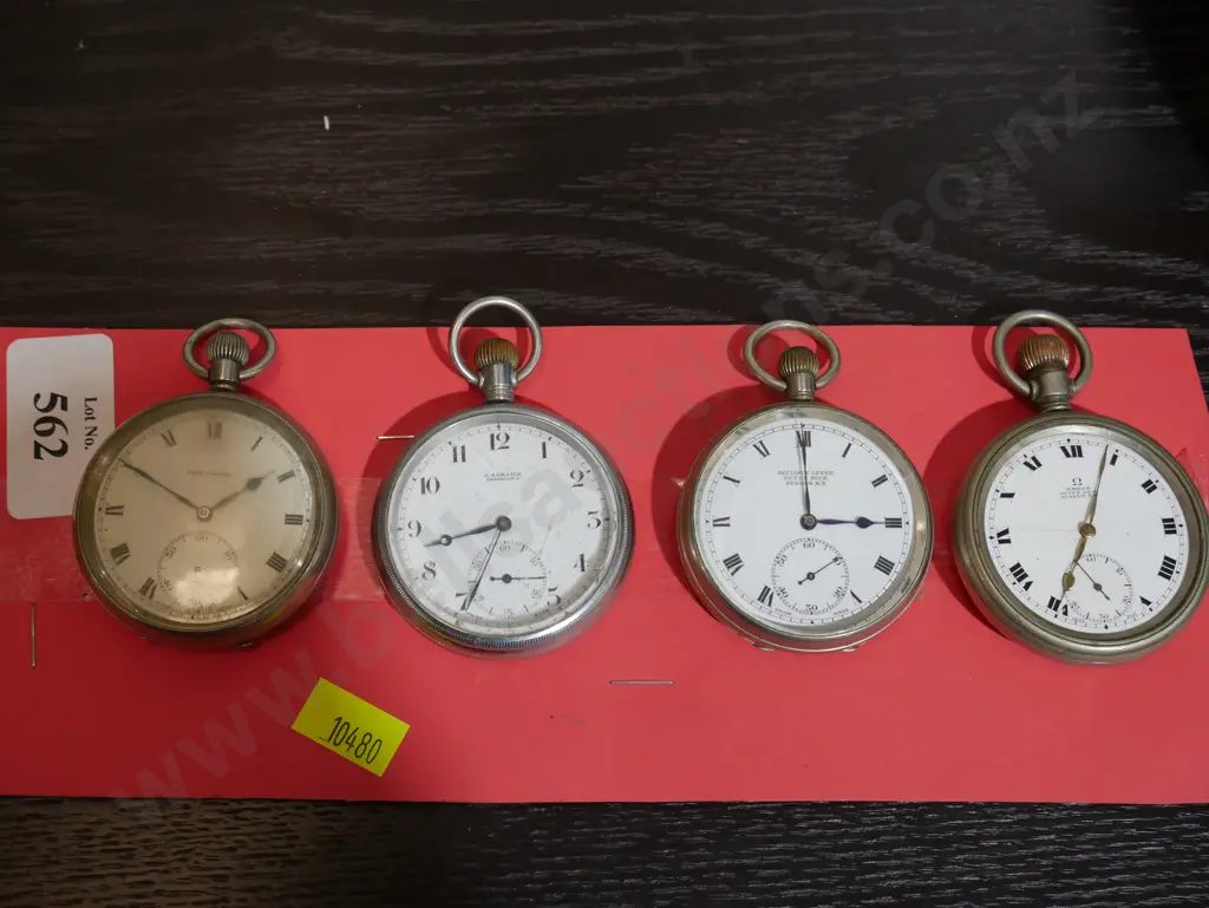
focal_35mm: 46
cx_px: 604
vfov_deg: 31.5
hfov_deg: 41.2
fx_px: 1607
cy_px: 454
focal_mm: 23
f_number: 5.6
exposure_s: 1/60
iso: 640
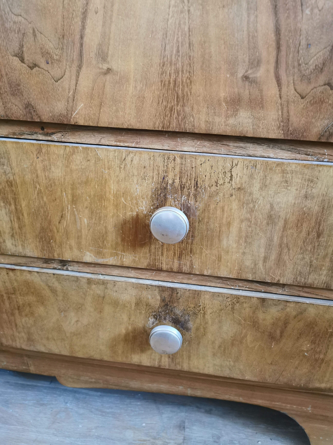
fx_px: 346
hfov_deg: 51.4
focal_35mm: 27
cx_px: 166
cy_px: 222
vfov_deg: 65.3
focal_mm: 5.56
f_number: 1.6
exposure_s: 1/25
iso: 500
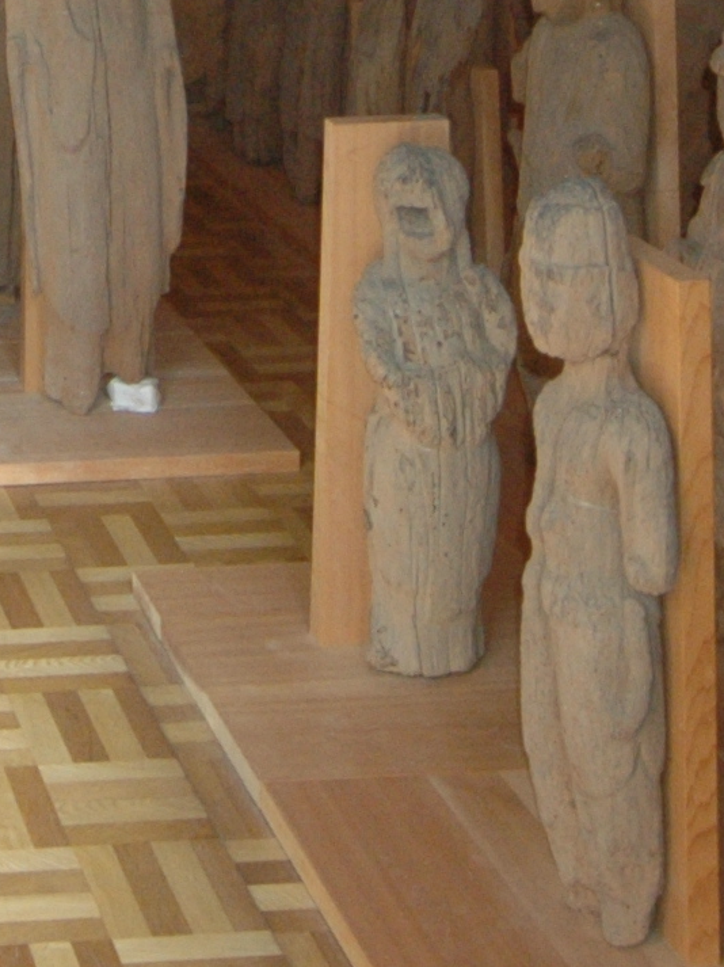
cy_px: -300
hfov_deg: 18.0
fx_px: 2038
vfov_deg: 23.5
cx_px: -357
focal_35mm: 73
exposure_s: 1/100
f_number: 4.5
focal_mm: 12
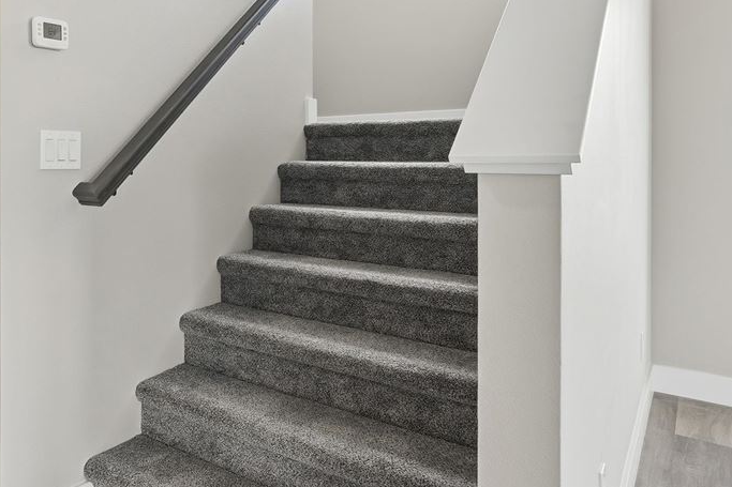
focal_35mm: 30
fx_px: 610
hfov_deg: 53.9
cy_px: 163
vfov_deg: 43.0
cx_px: 71
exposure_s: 1/250
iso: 250
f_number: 9
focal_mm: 16
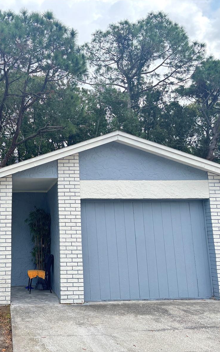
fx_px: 355
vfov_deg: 52.7
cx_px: 30
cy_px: 176
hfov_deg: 33.0
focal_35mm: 37
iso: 50
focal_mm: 5.96
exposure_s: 1/618
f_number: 1.6
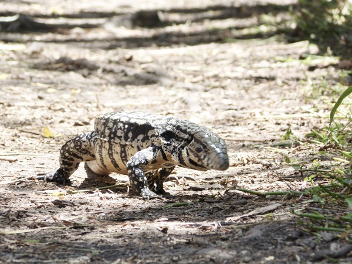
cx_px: 176
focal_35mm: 600
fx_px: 6101
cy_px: 132
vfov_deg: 2.5
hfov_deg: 3.3
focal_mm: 108
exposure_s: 1/160
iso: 100
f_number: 5.2
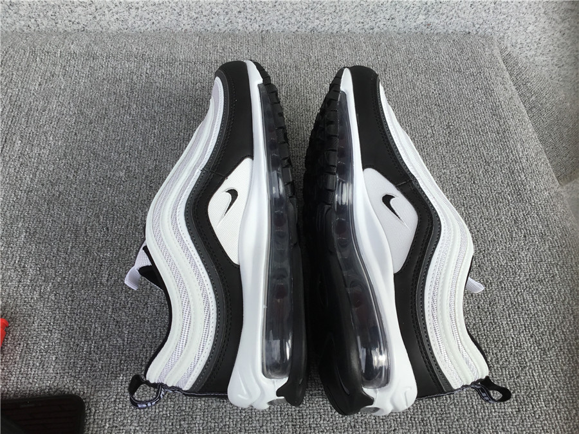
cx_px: 290
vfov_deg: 45.4
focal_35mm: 31
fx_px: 519
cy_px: 217
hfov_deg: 58.4
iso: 25
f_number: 2.4
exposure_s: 1/522
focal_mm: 3.3
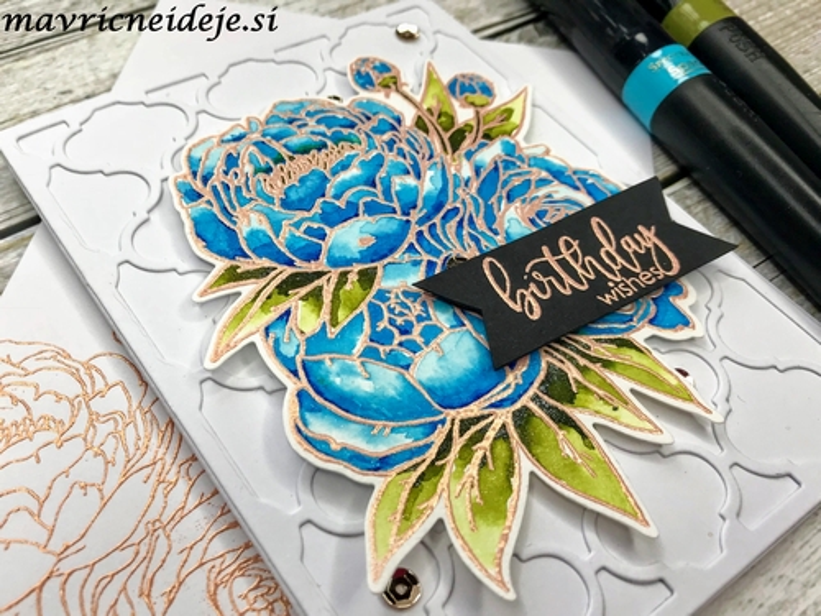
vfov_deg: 49.7
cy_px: 308
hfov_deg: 63.4
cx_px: 410
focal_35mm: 28
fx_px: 664
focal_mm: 3.99
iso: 20
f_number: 1.8
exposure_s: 1/669
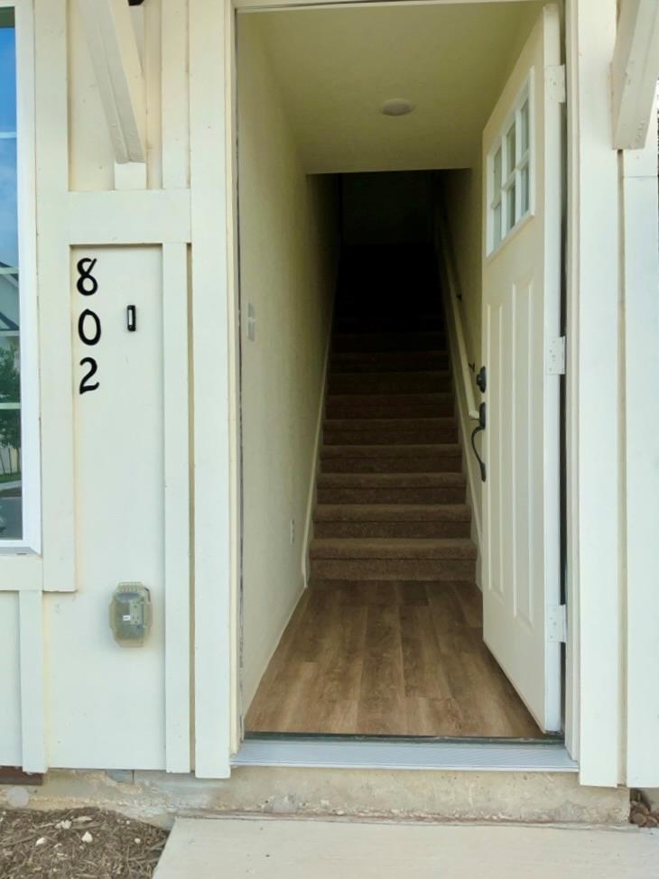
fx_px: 686
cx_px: 330
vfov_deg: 65.3
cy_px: 440
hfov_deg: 51.3
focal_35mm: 27
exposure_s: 1/509
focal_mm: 3
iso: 25
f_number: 1.8
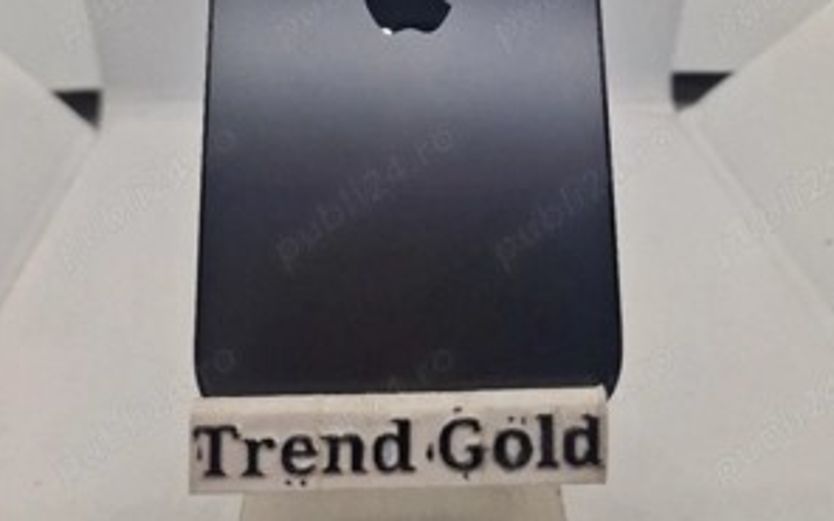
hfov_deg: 58.1
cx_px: 420
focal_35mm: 33
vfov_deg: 35.0
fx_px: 750
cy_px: 8
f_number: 1.8
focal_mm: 6.4
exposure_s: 1/182
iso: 50
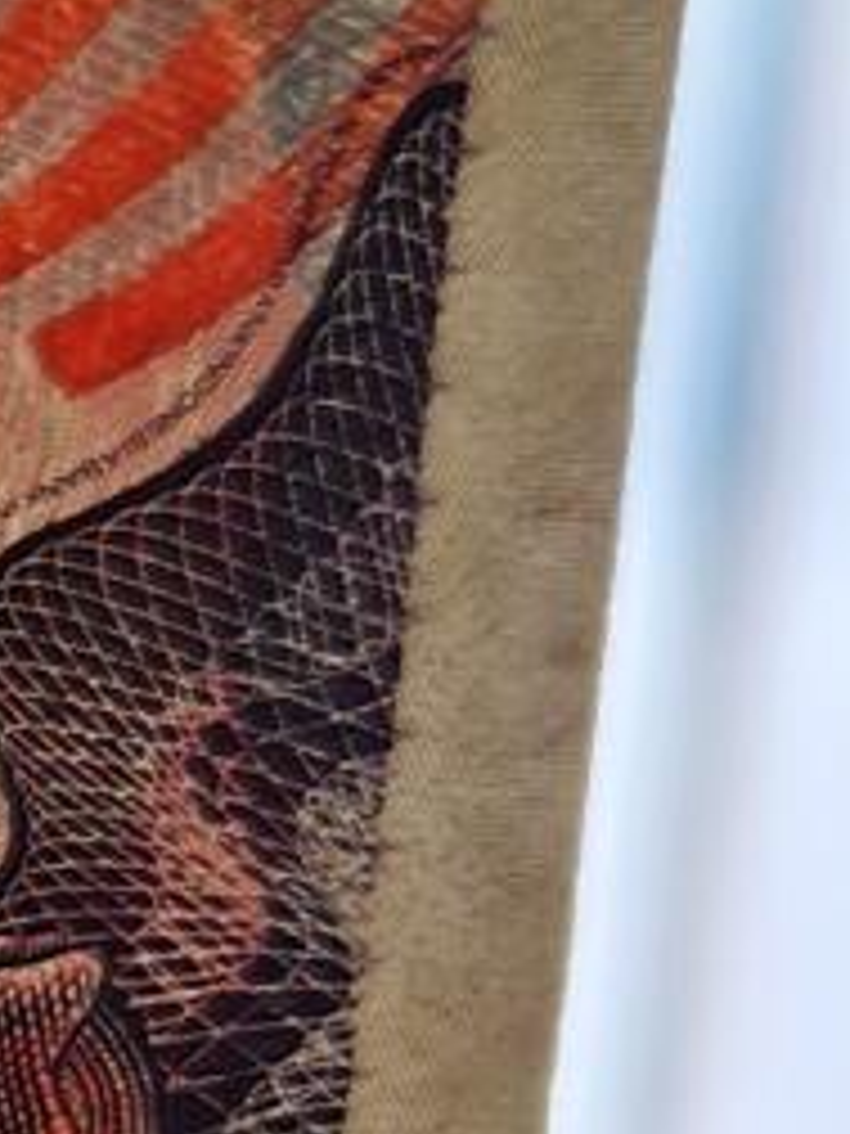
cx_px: -1313
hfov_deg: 8.2
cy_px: 1156
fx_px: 5369
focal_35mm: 164
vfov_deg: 11.9
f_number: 1.8
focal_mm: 5.4
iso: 20
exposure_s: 1/526
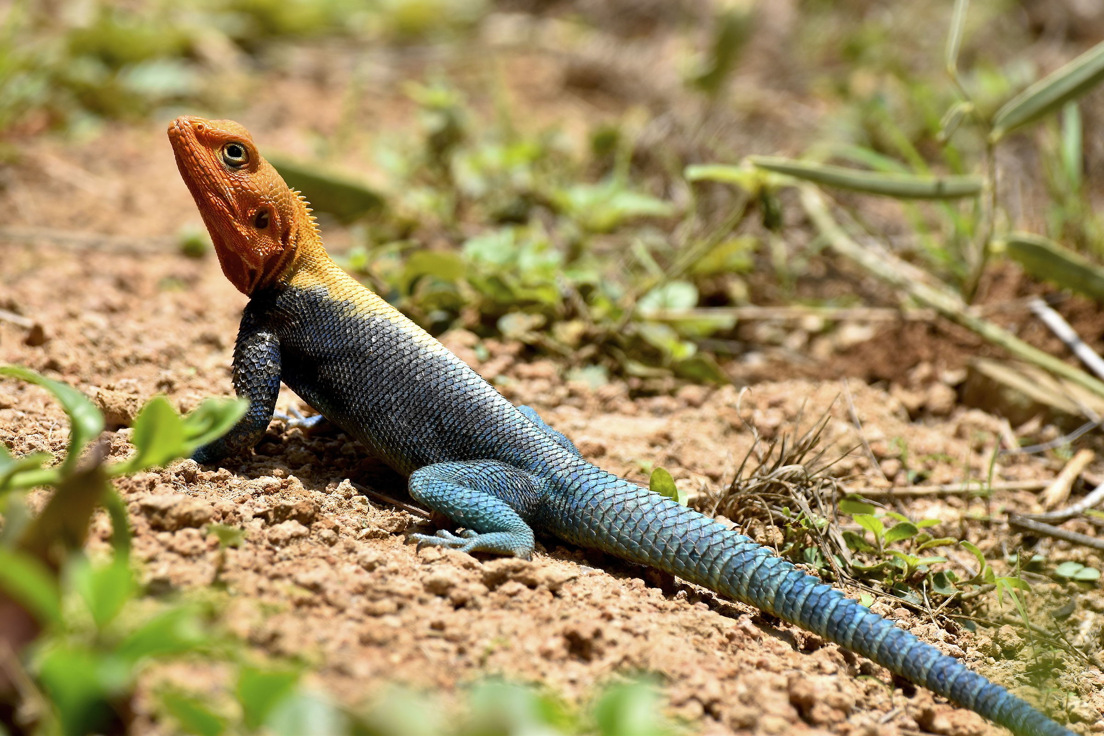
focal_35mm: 750
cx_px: 552
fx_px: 22998
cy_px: 368
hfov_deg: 2.7
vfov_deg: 1.8
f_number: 7.1
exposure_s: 1/800
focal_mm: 500
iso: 200
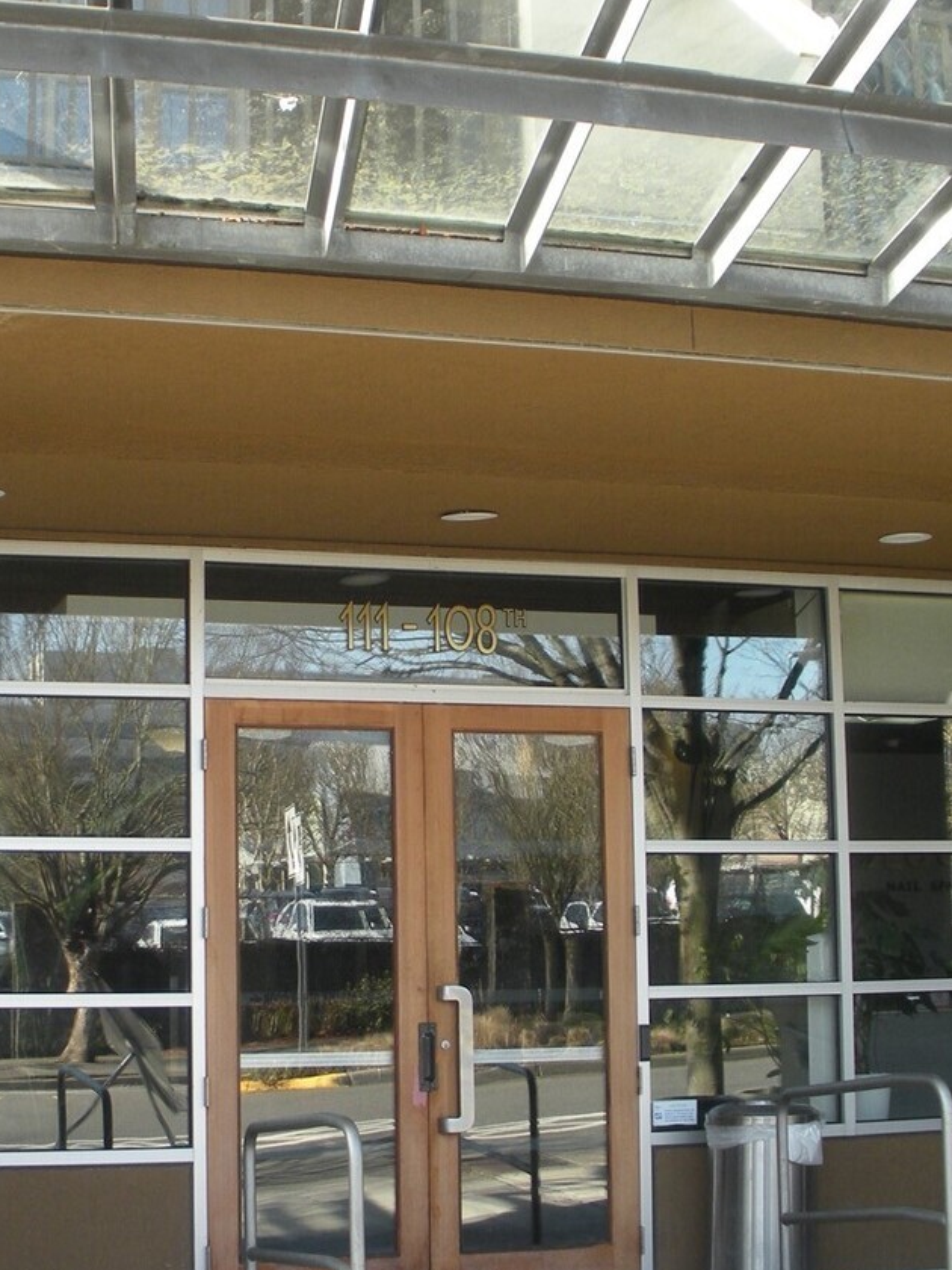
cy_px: 627
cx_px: 254
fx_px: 2200
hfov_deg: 24.2
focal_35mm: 60
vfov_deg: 32.2
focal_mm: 6.3
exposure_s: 1/104
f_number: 3.5
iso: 92
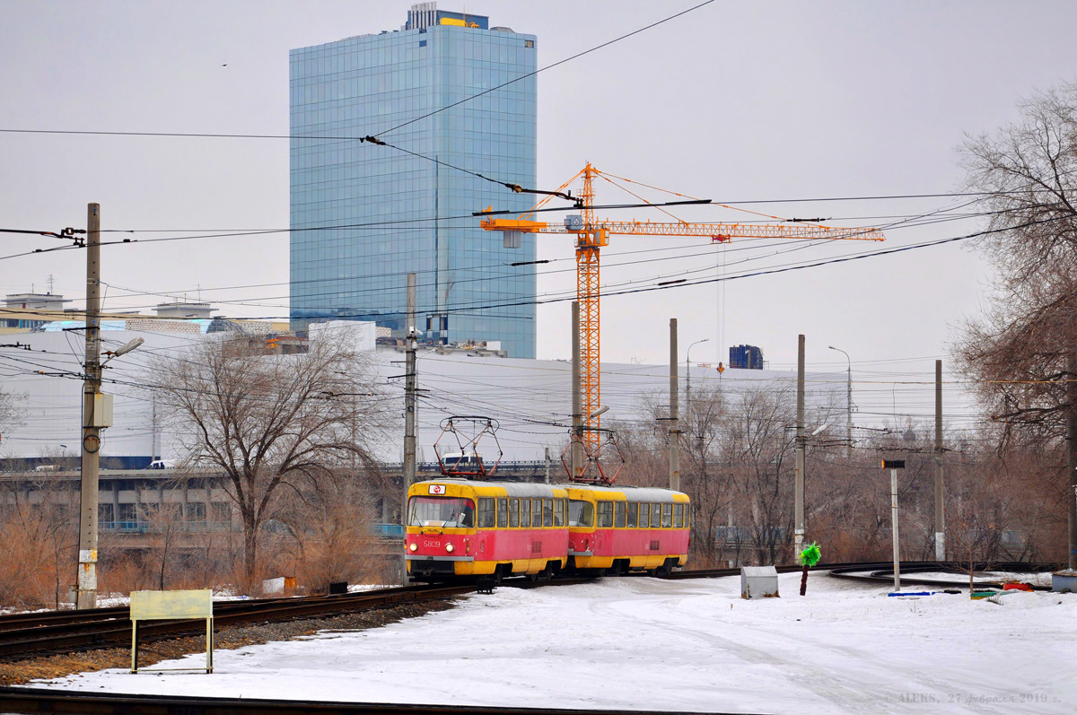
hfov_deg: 19.5
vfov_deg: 13.0
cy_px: 358
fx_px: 3137
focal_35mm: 105
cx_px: 538
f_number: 6.3
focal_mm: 70
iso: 200
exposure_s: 1/400
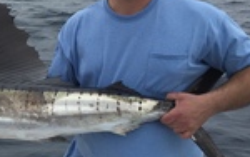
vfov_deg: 15.9
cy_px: 42
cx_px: -52
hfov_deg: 23.1
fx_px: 559
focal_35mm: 82
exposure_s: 1/1199
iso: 32
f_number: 2.2
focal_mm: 4.15
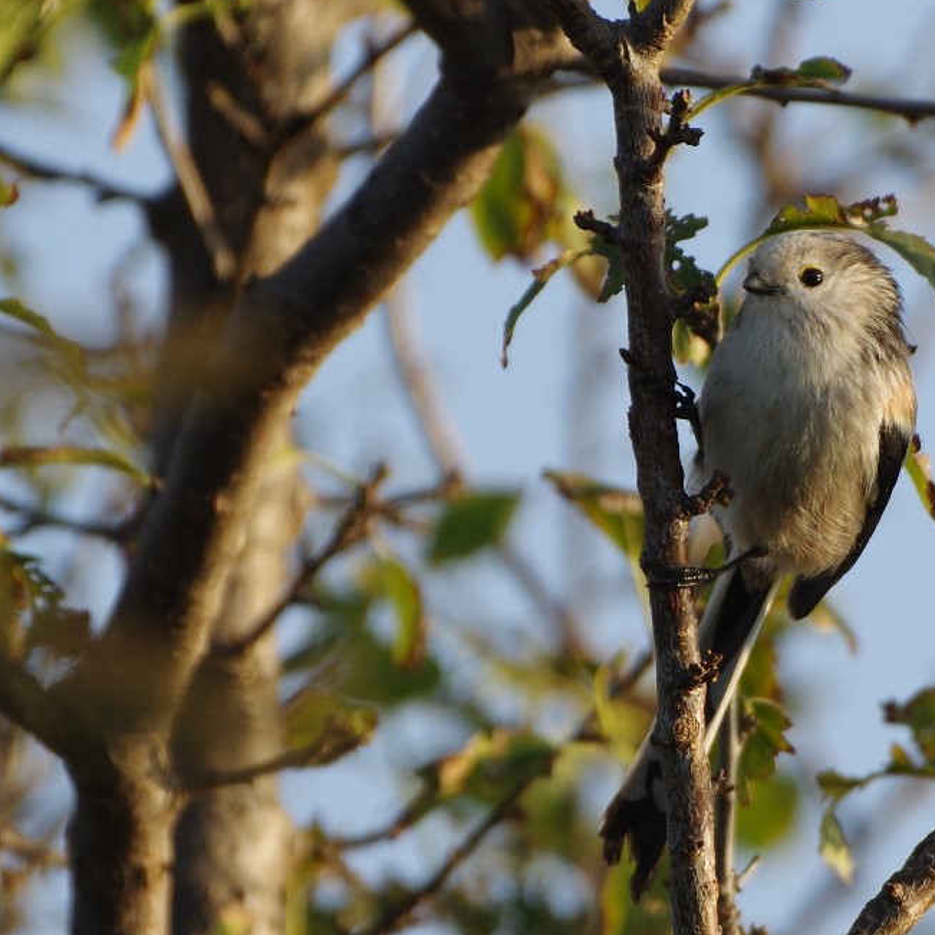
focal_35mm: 902
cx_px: 653
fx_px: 27564
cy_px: 472
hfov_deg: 1.9
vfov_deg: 1.9
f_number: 5.6
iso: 400
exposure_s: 1/1000
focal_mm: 450
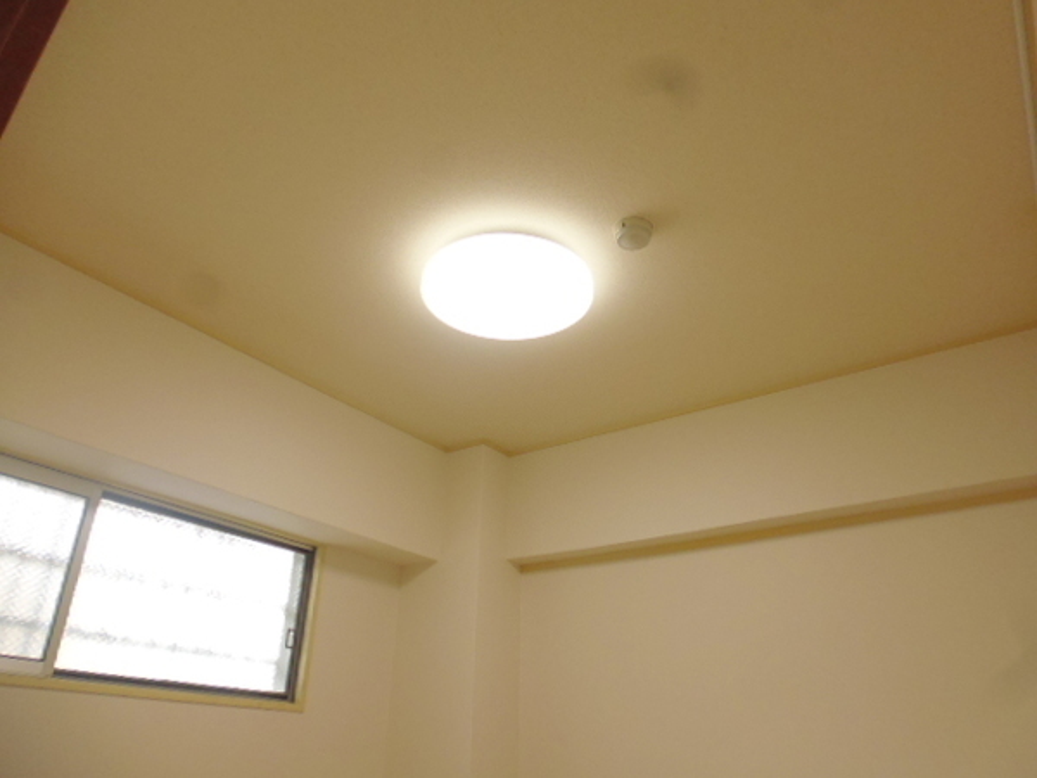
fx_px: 719
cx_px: 518
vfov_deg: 56.8
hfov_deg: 71.6
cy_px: 389
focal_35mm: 24
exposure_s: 1/60
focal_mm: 4.3
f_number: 2.8
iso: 250
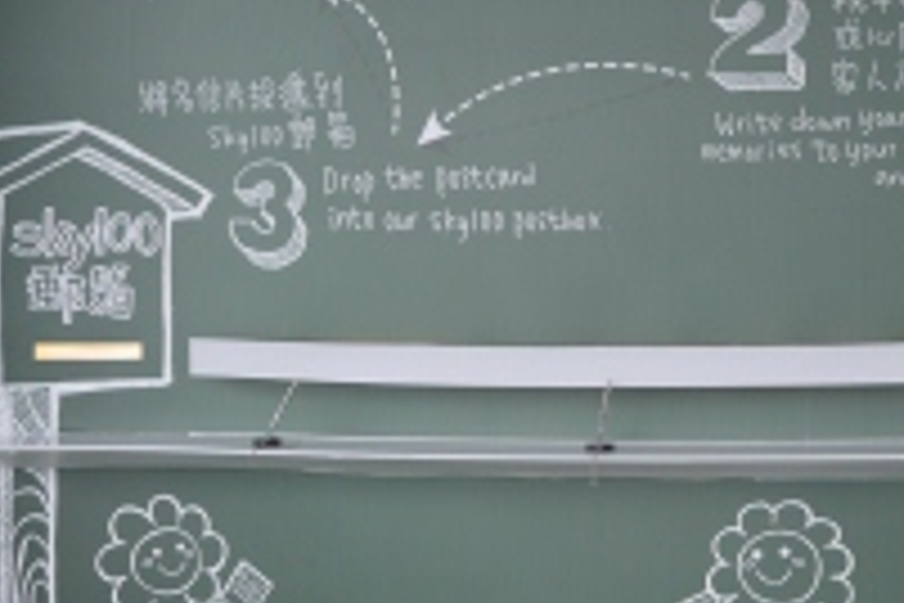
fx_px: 2210
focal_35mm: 88
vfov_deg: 15.5
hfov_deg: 22.6
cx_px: 810
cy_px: 144
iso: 160
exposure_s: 1/100
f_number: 4.5
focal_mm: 19
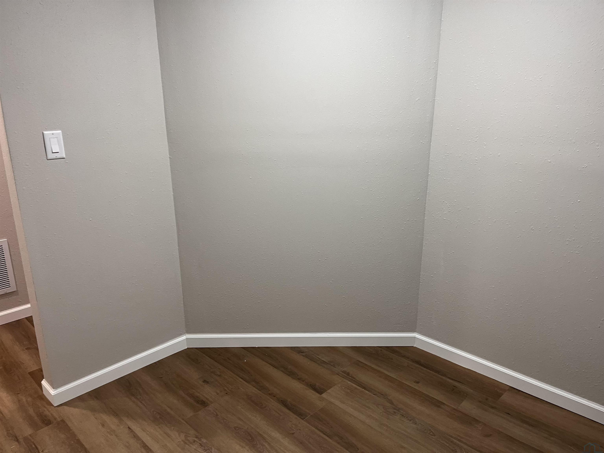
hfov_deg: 67.3
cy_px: 226
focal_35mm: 26
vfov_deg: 53.1
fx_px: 454
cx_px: 302
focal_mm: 5.1
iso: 100
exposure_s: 1/60
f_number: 1.6
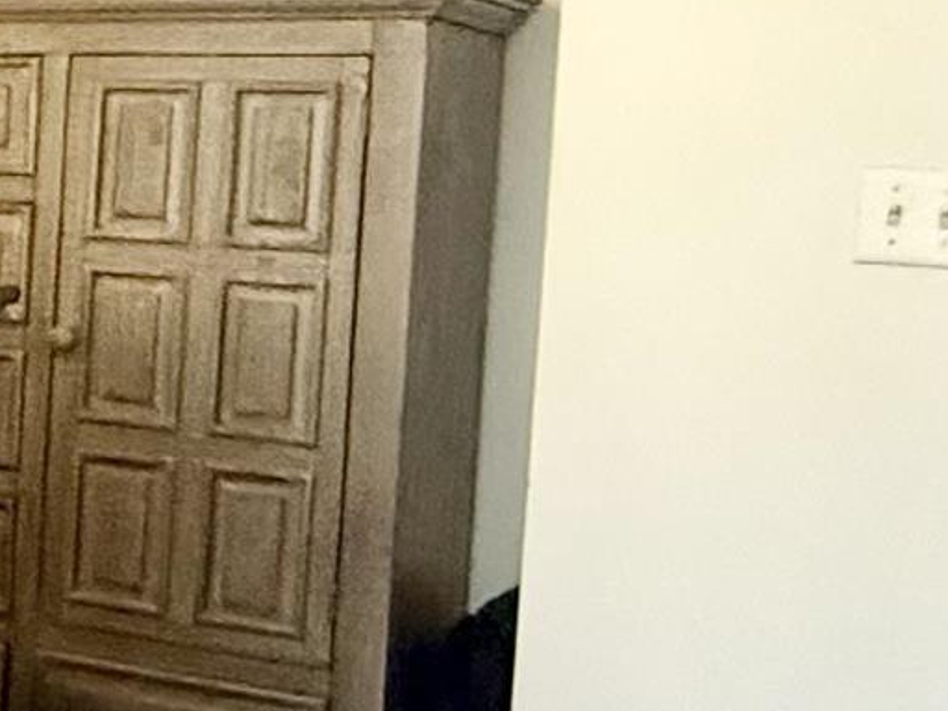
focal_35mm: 84
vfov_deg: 17.5
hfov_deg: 17.5
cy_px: 250
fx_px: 2300
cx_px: -879
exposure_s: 1/60
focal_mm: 2.22
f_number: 2.2
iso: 640
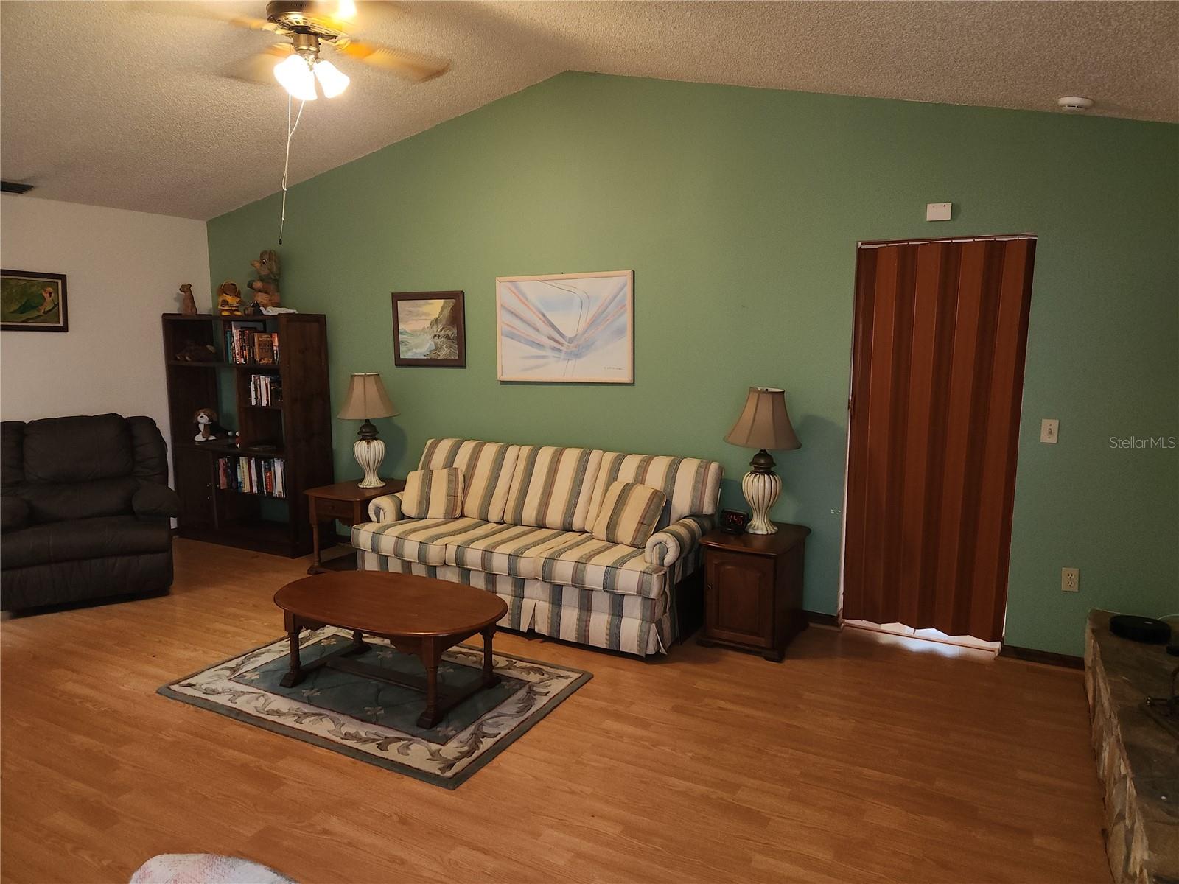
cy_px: 442
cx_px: 590
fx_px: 783
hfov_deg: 73.9
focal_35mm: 23
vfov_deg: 58.9
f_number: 1.8
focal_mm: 5.4
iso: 125
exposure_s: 1/20
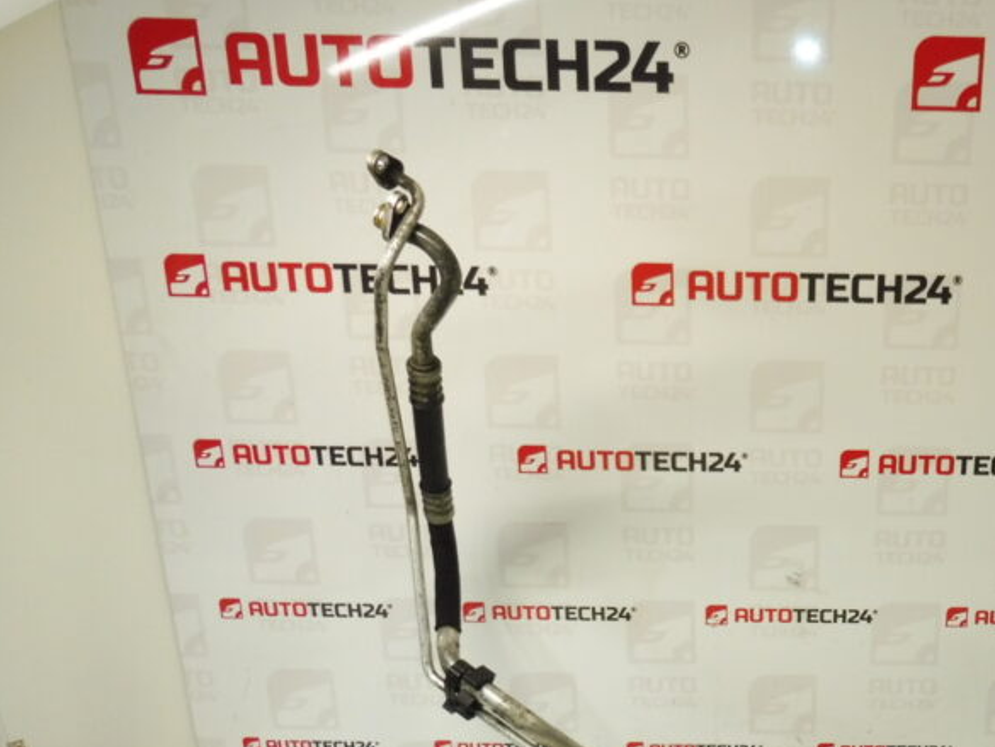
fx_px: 1207
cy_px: 596
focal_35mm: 42
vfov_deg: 33.4
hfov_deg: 42.5
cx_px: 811
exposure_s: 1/60
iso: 200
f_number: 3.5
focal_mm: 4.3
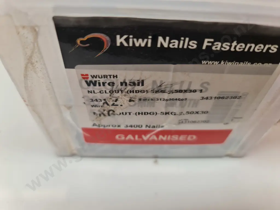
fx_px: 202
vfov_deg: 54.9
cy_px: 105
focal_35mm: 25
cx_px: 140
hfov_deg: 69.4
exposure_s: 1/100
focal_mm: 7
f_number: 1.8
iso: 50
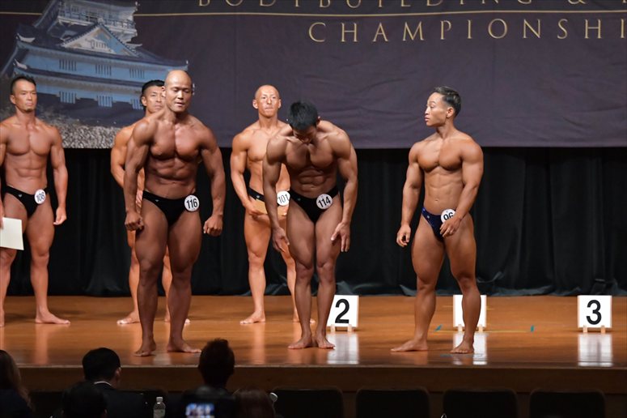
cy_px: 209
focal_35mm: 202
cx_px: 314
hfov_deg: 10.2
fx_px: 3516
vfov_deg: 6.8
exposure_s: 1/400
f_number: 5.6
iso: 6400
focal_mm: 135
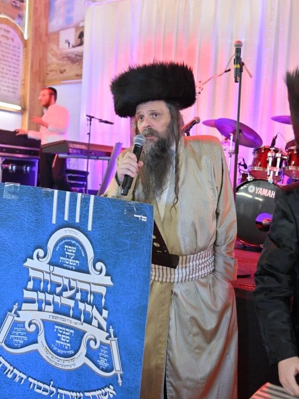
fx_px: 438
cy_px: 194
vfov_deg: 49.0
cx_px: 150
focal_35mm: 38
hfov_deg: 37.7
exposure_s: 1/160
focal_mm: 35
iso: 1000
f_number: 4
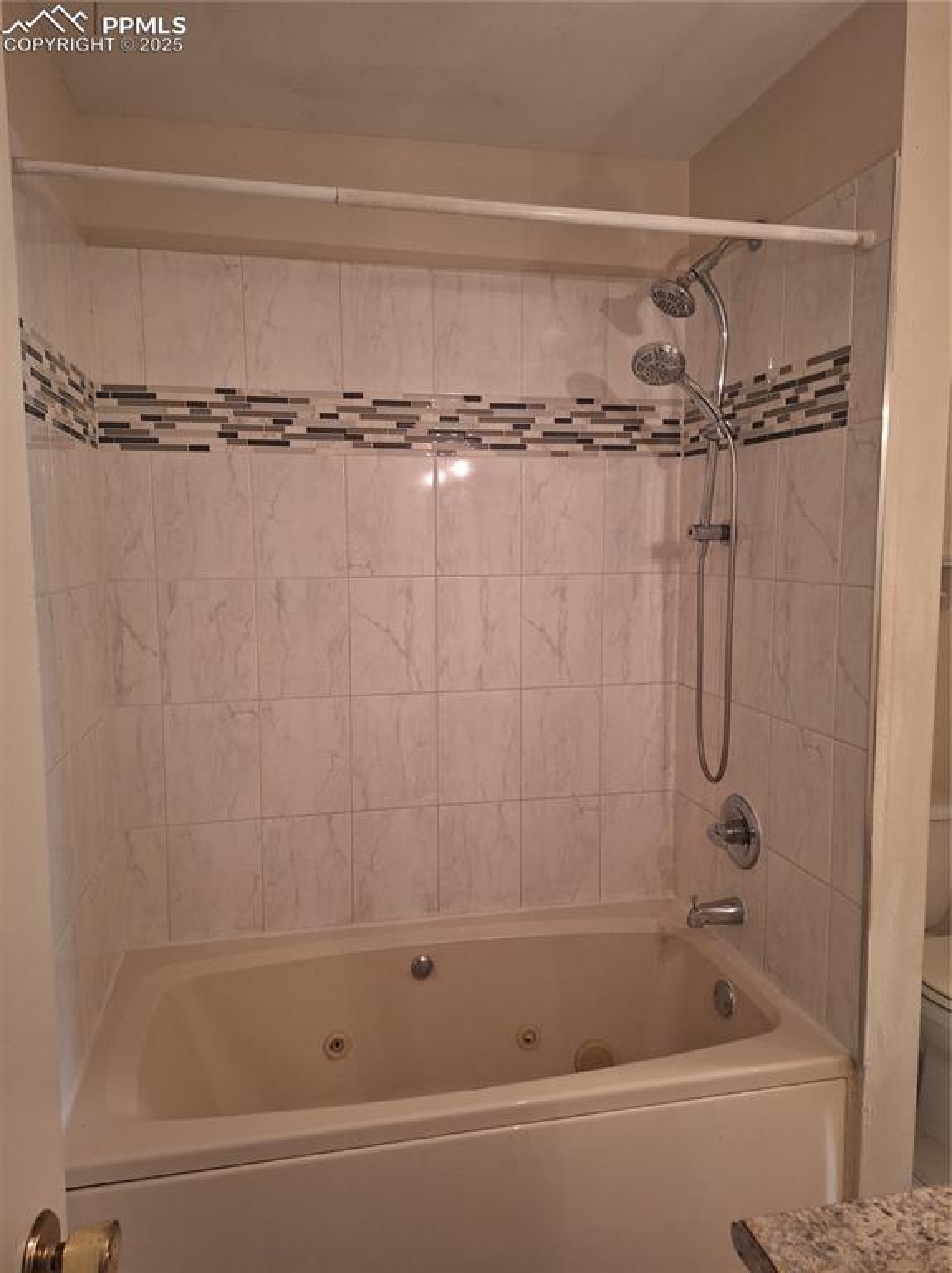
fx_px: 844
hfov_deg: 58.8
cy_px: 636
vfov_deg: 74.0
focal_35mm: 23
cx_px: 476
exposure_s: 1/33
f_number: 1.8
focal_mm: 5.54
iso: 320
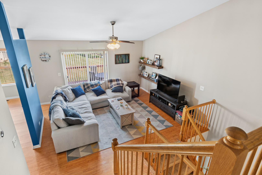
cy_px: 88
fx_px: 131
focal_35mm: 18
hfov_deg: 90.0
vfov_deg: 67.4
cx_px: 131
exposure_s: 1/6
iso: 250
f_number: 8
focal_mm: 12
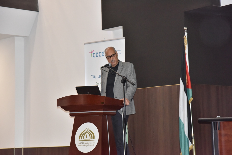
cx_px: 116
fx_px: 677
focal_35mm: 105
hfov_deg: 19.5
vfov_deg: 13.0
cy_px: 78
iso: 2500
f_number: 7.1
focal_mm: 105
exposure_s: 1/250
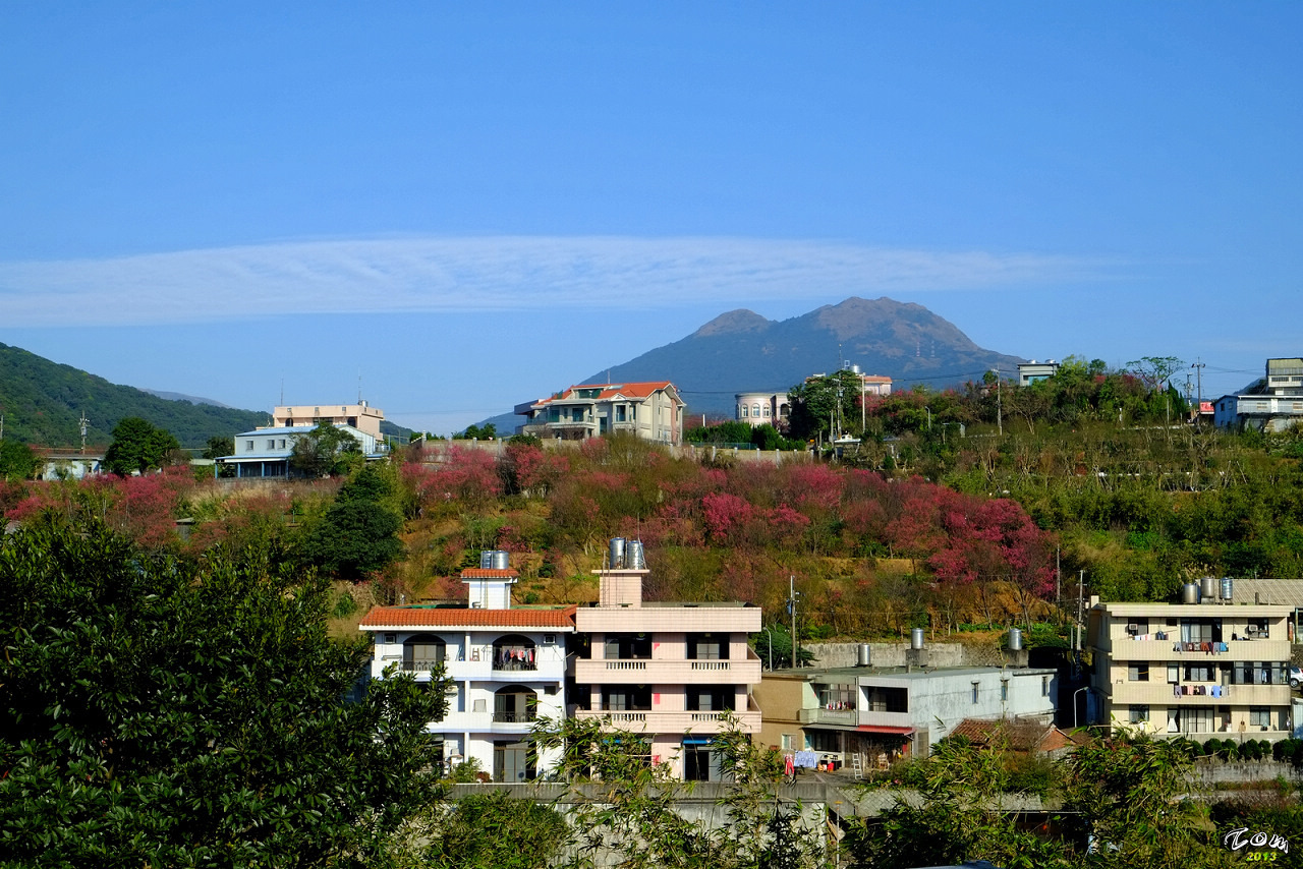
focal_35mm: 51
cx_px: 652
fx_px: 1846
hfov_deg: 38.9
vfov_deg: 26.5
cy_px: 434
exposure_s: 1/120
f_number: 14
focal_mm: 34.3
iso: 200
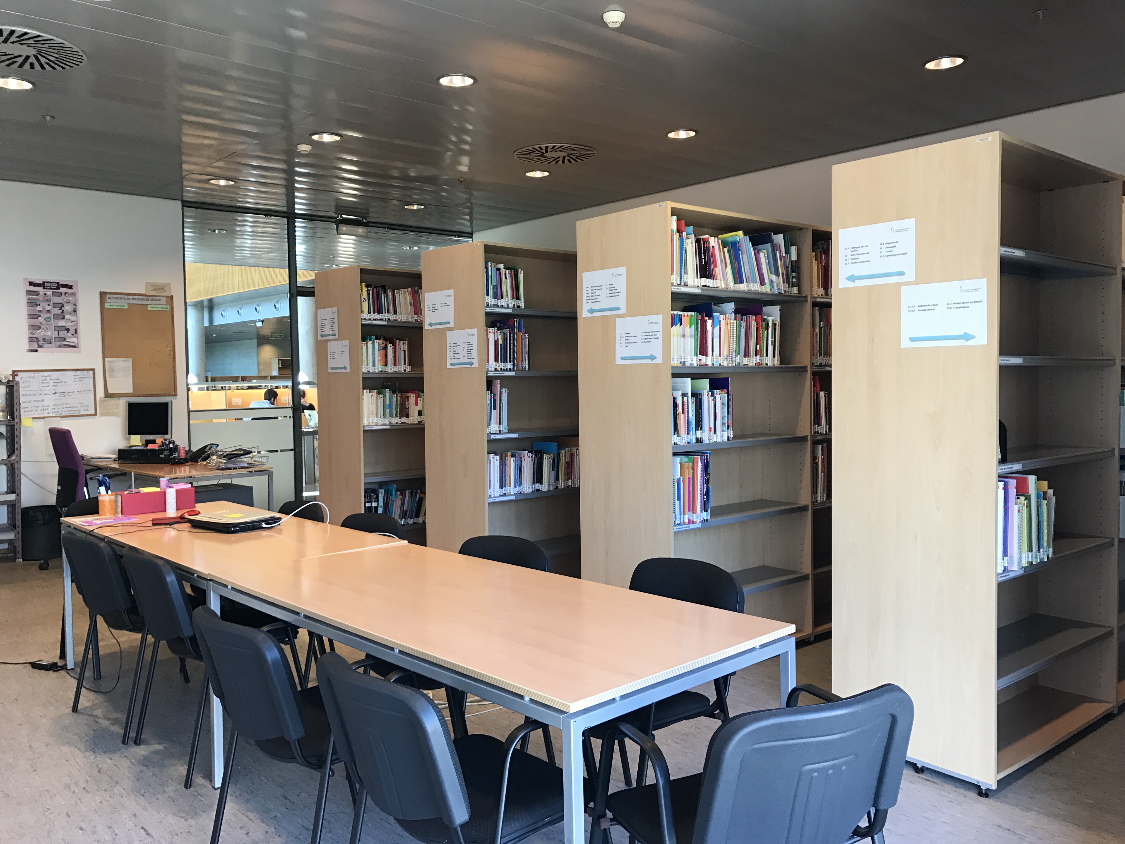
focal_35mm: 28
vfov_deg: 49.7
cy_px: 422
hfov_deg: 63.4
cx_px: 562
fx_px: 910
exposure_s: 1/33
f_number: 1.8
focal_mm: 3.99
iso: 25
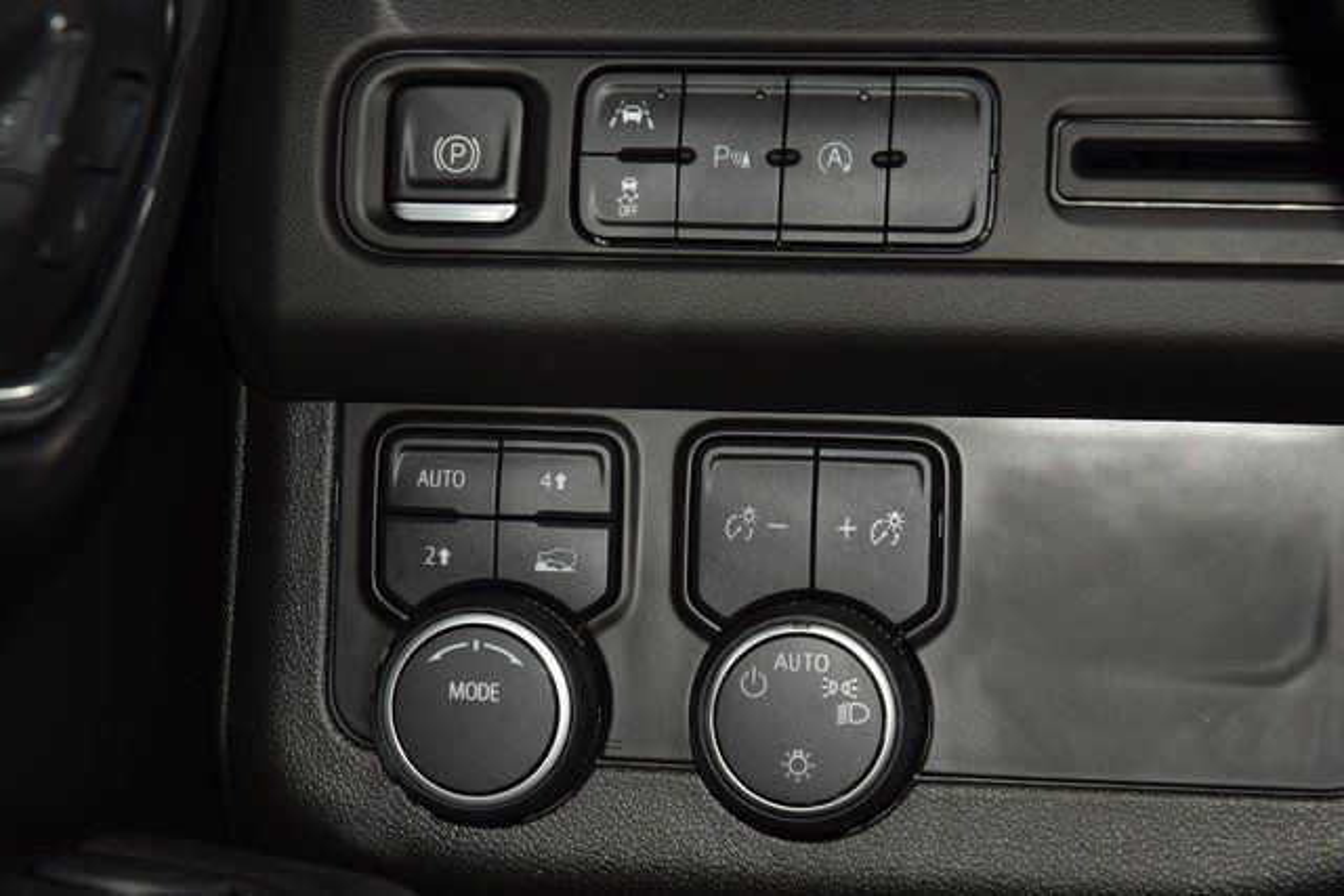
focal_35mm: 105
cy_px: 448
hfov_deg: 19.5
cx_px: 672
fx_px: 3921
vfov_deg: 13.0
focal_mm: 70
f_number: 8
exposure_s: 1/125
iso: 100
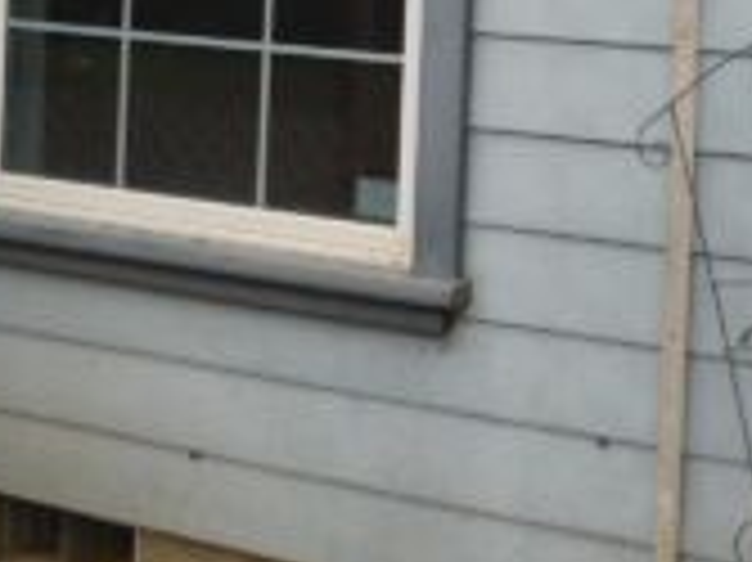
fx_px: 1303
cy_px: -94
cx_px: 838
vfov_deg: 22.6
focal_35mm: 60
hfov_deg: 29.0
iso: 125
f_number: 3.4
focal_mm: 4.5
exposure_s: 1/40
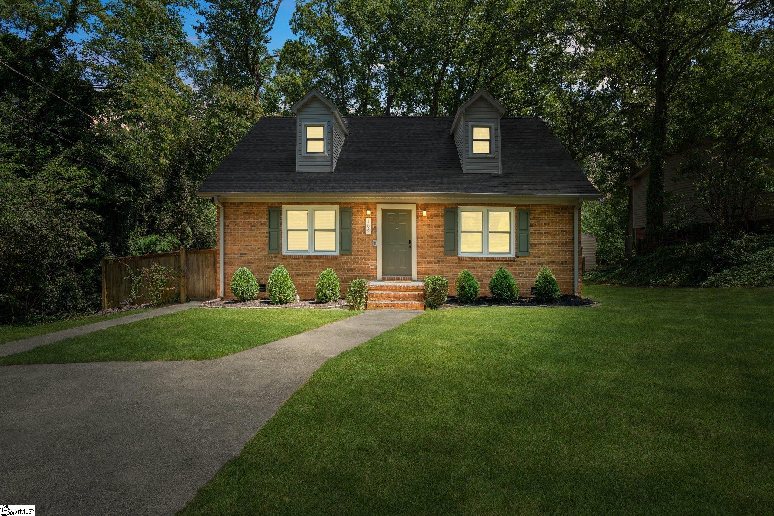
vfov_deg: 73.7
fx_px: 344
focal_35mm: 16
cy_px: 258
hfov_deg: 96.7
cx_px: 387
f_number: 9
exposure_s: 1/80
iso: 200
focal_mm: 16
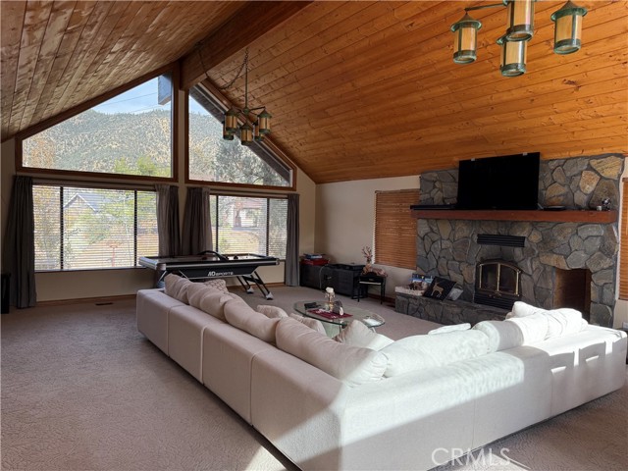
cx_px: 314
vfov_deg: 56.8
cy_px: 236
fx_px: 435
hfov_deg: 71.6
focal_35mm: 24
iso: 100
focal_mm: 6.76
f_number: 1.78
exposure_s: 1/504
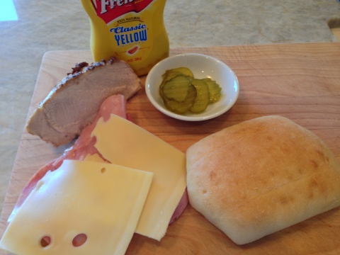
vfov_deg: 42.9
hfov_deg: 55.4
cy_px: 128
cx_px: 170
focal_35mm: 33
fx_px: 324
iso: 50
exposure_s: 1/20
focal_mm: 4.12
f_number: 2.4
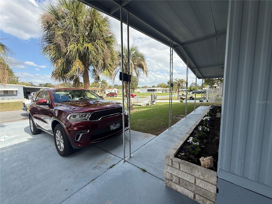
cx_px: 136
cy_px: 102
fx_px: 110
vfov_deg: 85.7
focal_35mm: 14
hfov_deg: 102.1
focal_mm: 2.22
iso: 50
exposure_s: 1/1312
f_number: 2.2
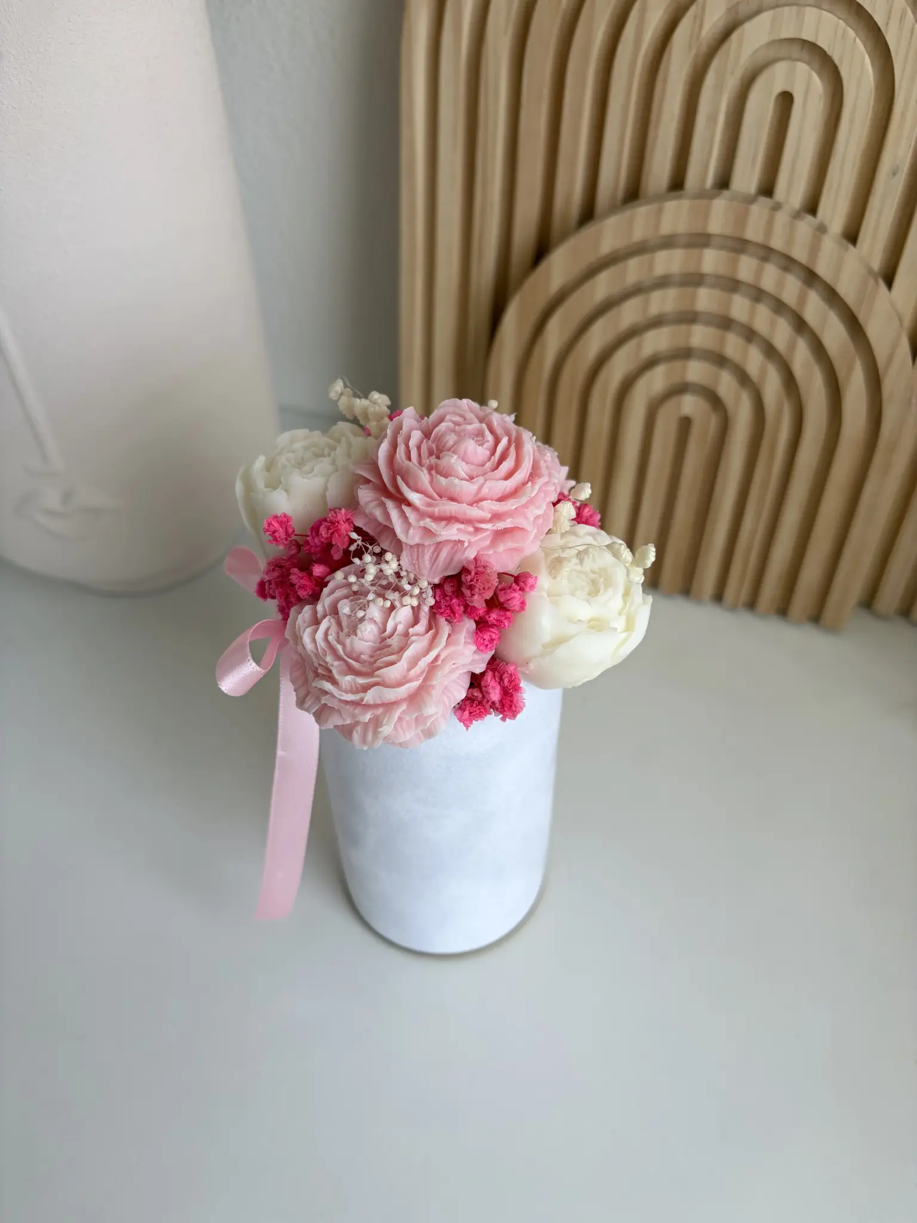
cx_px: 458
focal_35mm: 26
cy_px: 612
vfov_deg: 67.3
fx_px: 918
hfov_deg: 53.1
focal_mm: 5.96
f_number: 1.6
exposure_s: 1/122
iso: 50
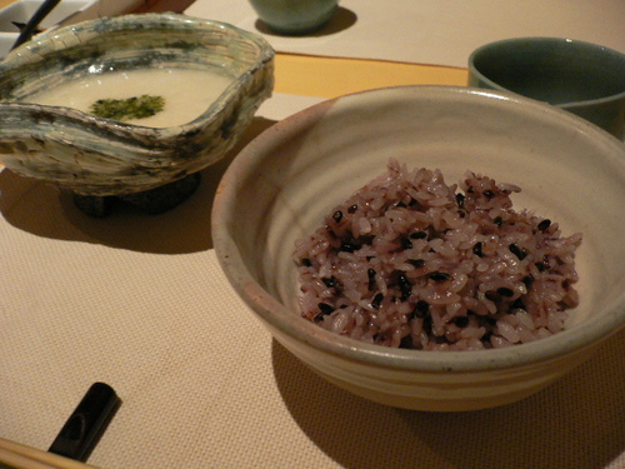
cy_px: 234
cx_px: 312
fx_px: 632
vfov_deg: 40.7
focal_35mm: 35
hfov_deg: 52.6
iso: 200
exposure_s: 1/8
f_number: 2.8
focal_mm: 5.8
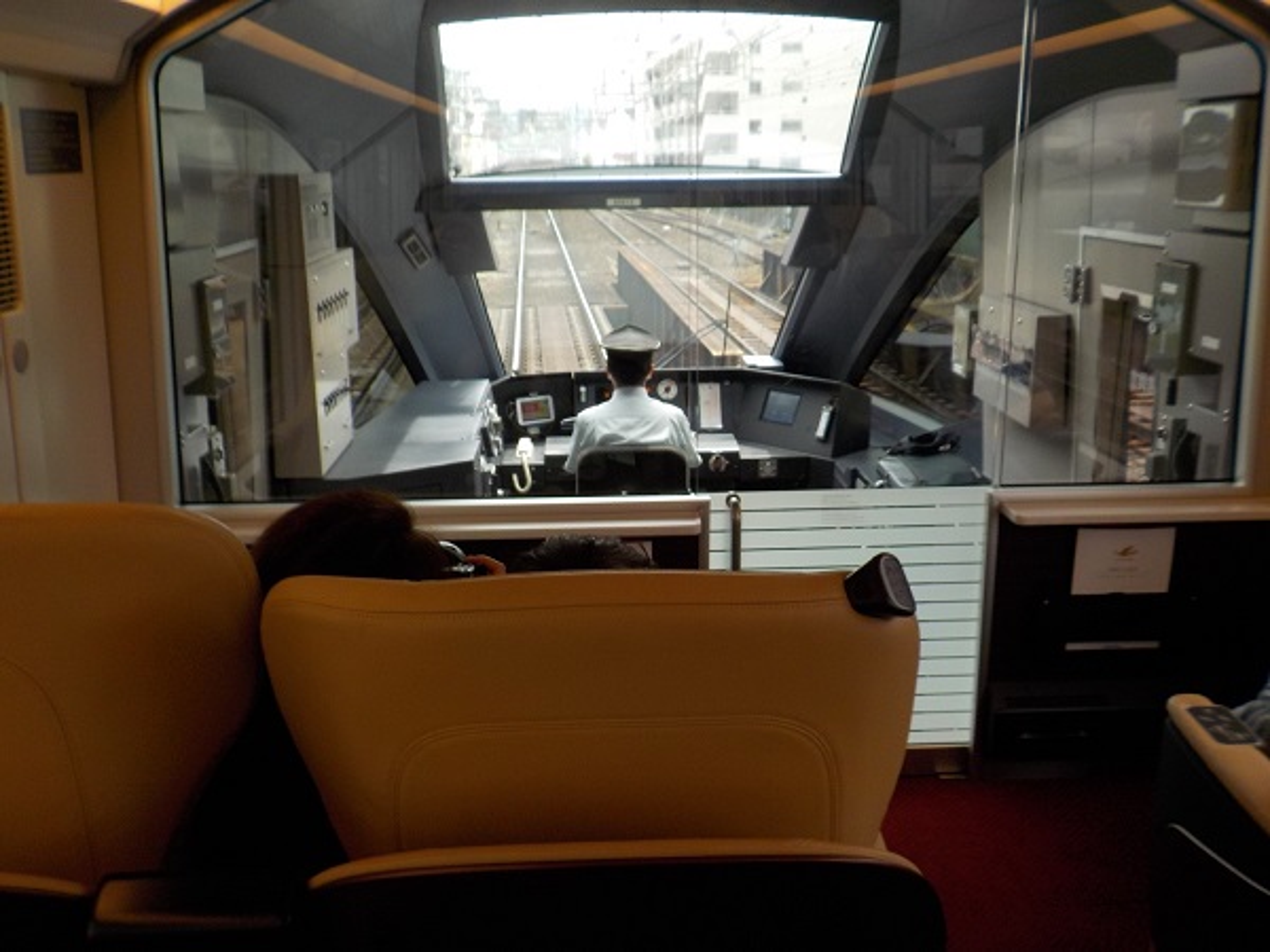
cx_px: 635
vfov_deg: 46.8
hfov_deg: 60.0
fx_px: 1101
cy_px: 476
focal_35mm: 30
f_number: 3.3
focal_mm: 4.1
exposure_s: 1/125
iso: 125
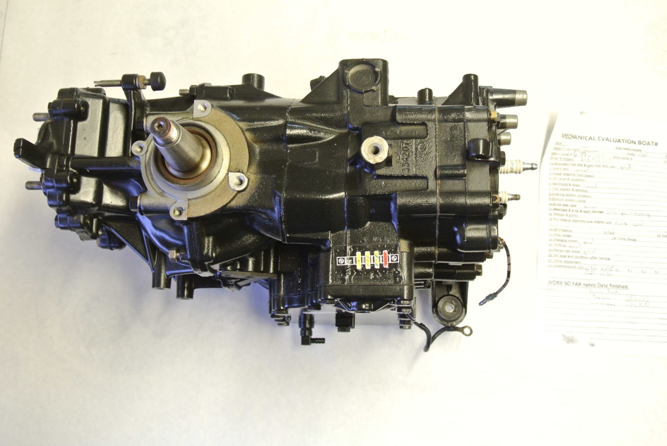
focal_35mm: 42
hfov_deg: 46.3
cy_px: 223
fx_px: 779
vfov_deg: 32.0
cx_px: 334
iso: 560
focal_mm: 15.7
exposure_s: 1/30
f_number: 4.2
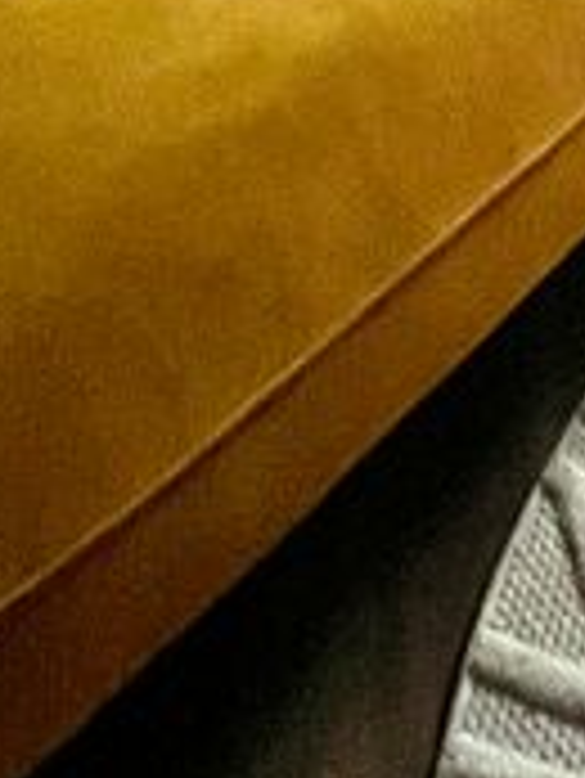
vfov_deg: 17.1
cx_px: 886
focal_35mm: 60
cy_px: -931
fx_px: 1350
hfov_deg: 20.7
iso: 400
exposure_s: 1/60
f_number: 1.8
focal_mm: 1.57
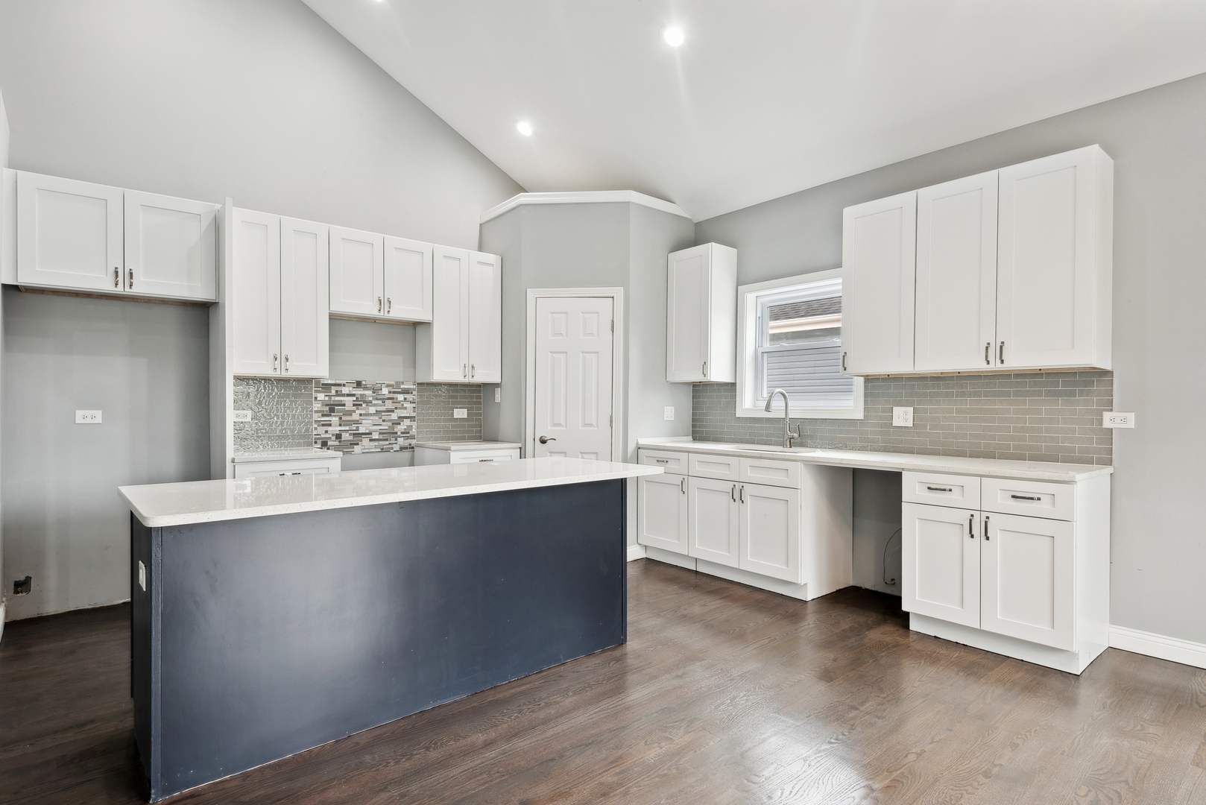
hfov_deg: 90.0
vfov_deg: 67.4
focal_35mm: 18
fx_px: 603
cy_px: 402
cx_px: 603
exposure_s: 1/15
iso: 320
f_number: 8
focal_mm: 18
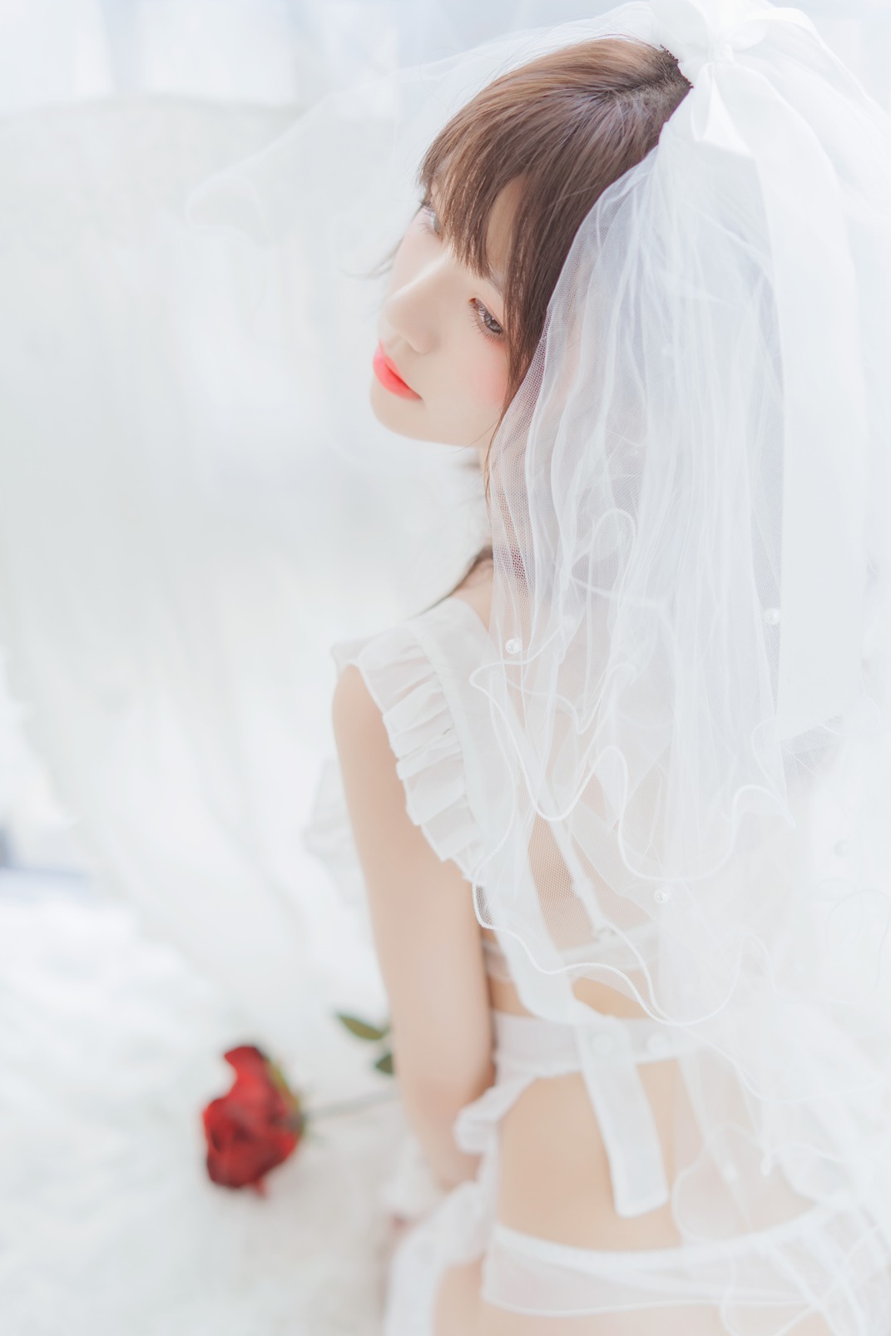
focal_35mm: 56
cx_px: 497
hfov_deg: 24.2
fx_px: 2078
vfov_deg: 35.6
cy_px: 673
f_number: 2
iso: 200
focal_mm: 50
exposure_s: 1/250
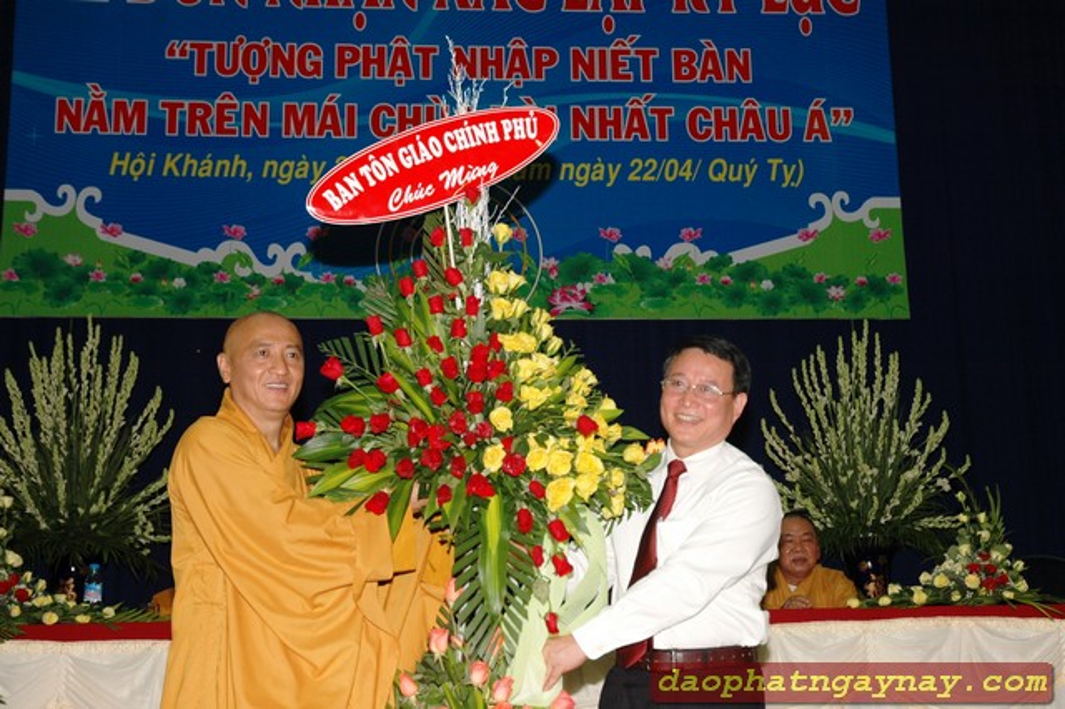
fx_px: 1774
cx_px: 532
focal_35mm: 60
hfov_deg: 33.4
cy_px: 354
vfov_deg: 22.6
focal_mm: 40
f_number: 4.5
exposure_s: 1/60
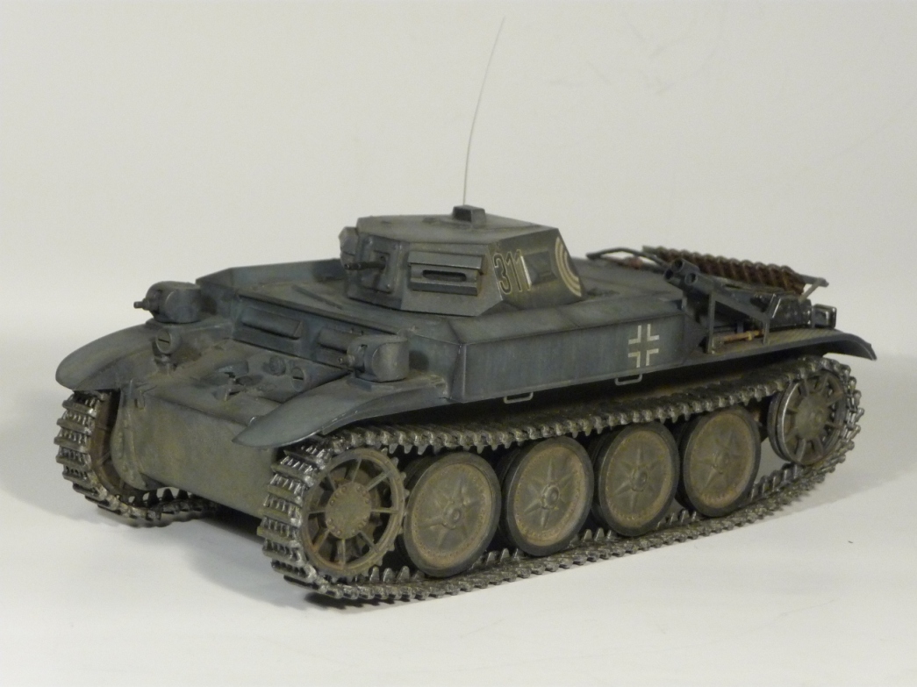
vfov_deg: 19.1
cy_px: 344
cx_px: 458
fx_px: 2039
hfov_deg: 25.3
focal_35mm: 77
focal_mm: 13.1
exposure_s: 1/40
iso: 400
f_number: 4.6
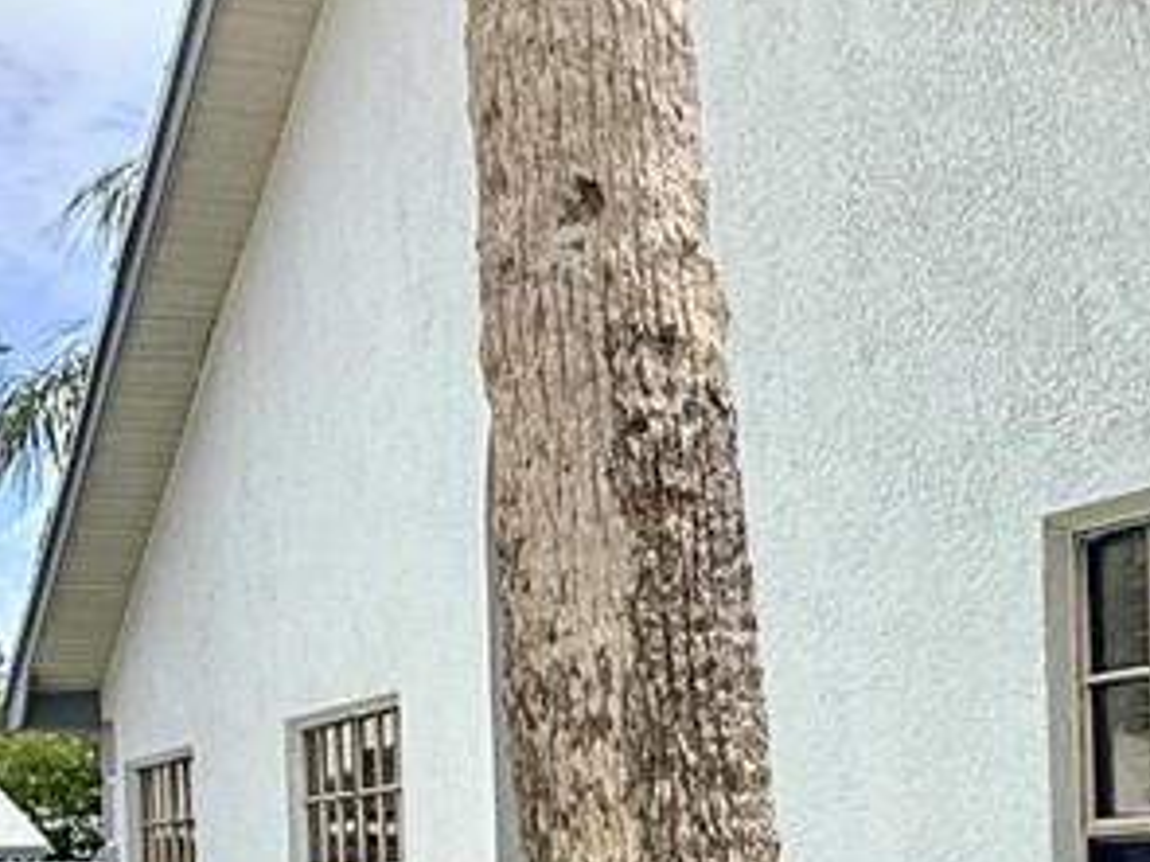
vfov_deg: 18.8
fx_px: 2524
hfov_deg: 21.4
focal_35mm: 76
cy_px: 882
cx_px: 1743
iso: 50
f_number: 2.2
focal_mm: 2.22
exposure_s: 1/1211
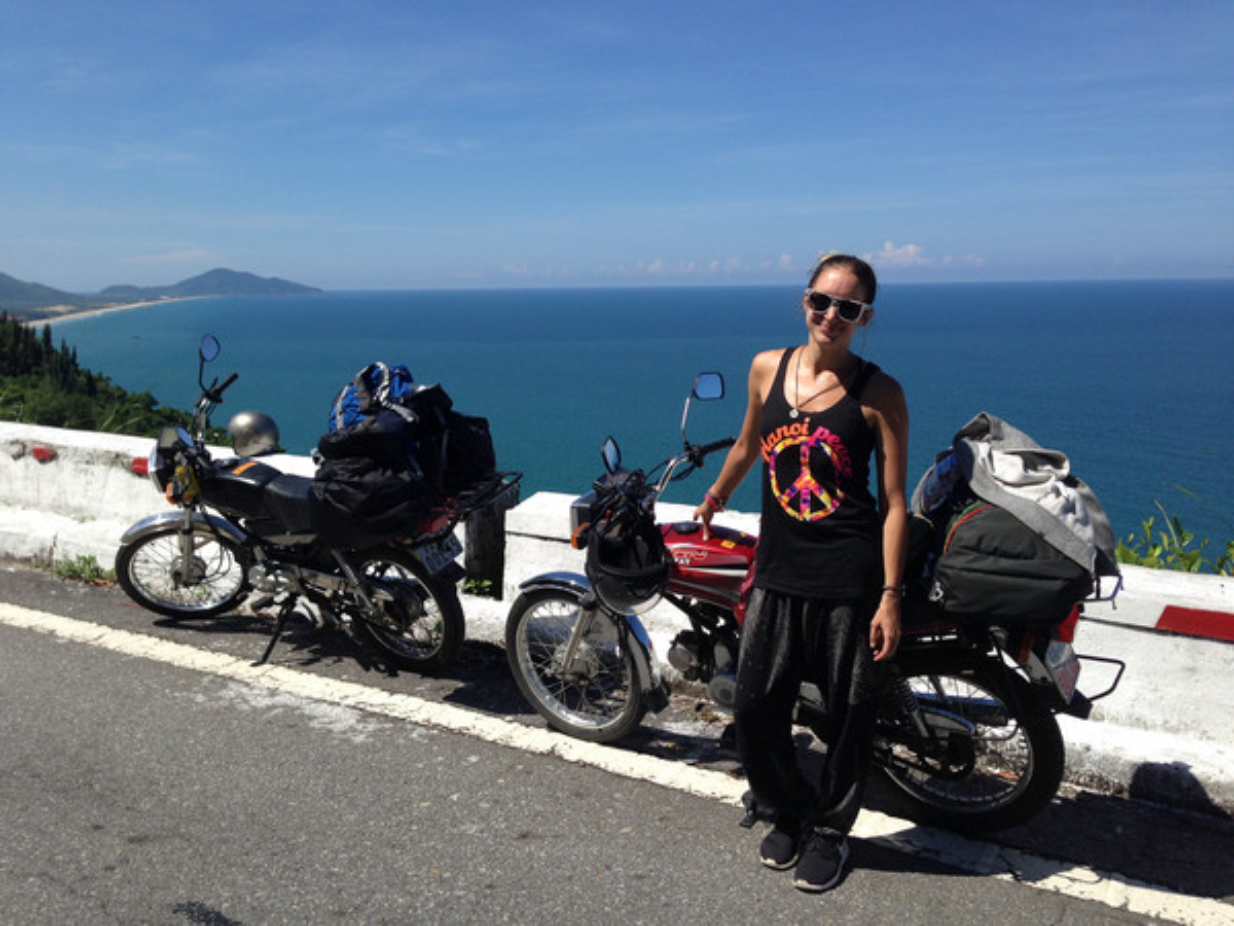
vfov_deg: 42.9
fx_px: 1176
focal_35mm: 33
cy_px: 463
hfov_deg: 55.4
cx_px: 617
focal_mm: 4.12
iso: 50
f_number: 2.4
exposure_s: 1/1938
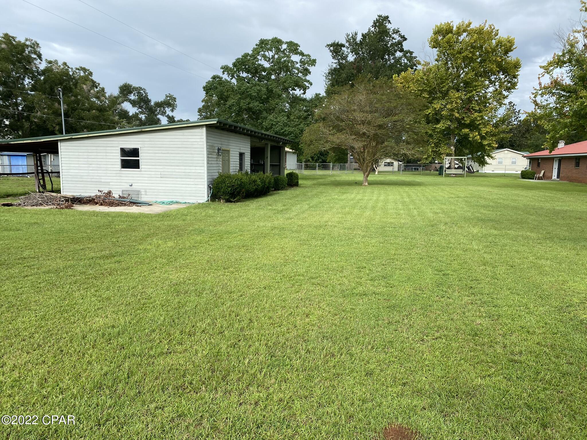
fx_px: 441
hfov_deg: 67.3
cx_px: 294
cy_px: 220
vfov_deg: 53.1
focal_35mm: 26
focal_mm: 4.25
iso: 32
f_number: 1.8
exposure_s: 1/1258
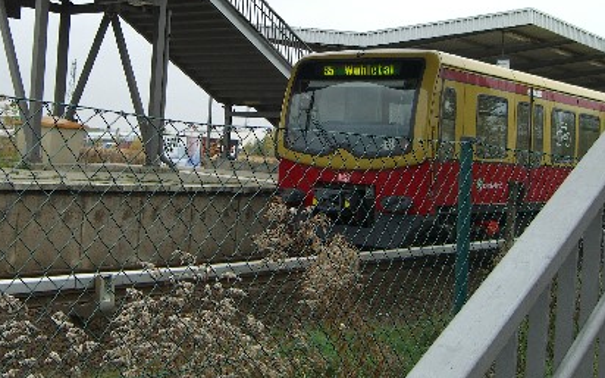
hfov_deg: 35.6
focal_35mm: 57
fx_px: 939
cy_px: 93
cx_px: 240
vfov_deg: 22.5
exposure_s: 1/125
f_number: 2.8
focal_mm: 7.9
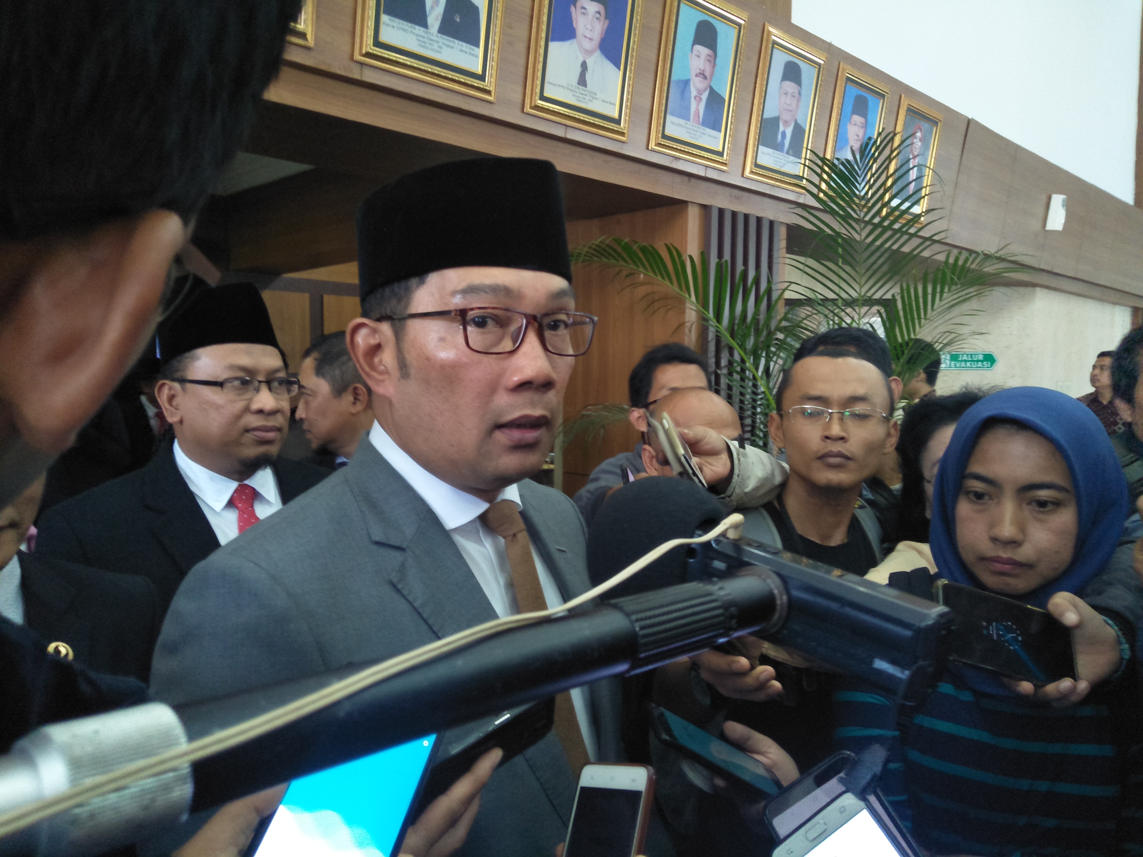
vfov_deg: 66.0
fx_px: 660
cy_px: 428
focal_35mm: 20
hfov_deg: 81.7
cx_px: 572
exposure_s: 1/33
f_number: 2.2
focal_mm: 3.46
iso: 390
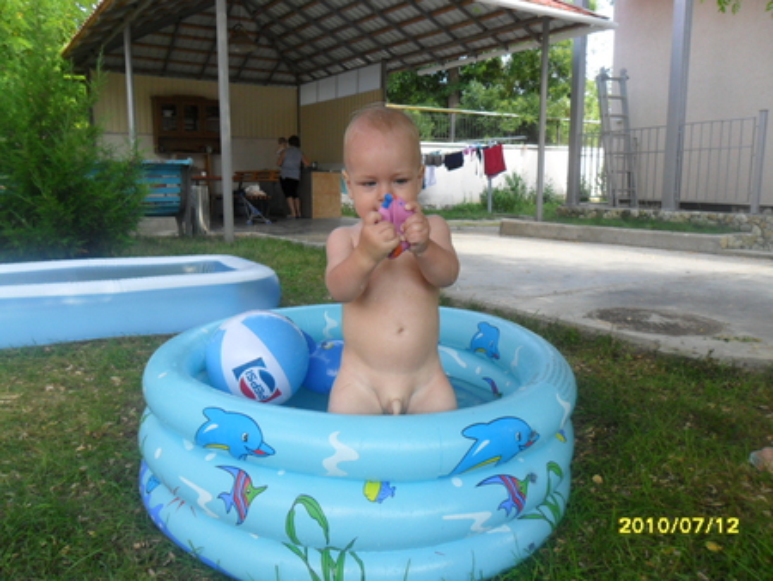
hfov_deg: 65.3
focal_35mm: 27
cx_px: 386
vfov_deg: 51.4
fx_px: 603
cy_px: 290
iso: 100
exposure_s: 1/125
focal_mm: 4.9
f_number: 3.5
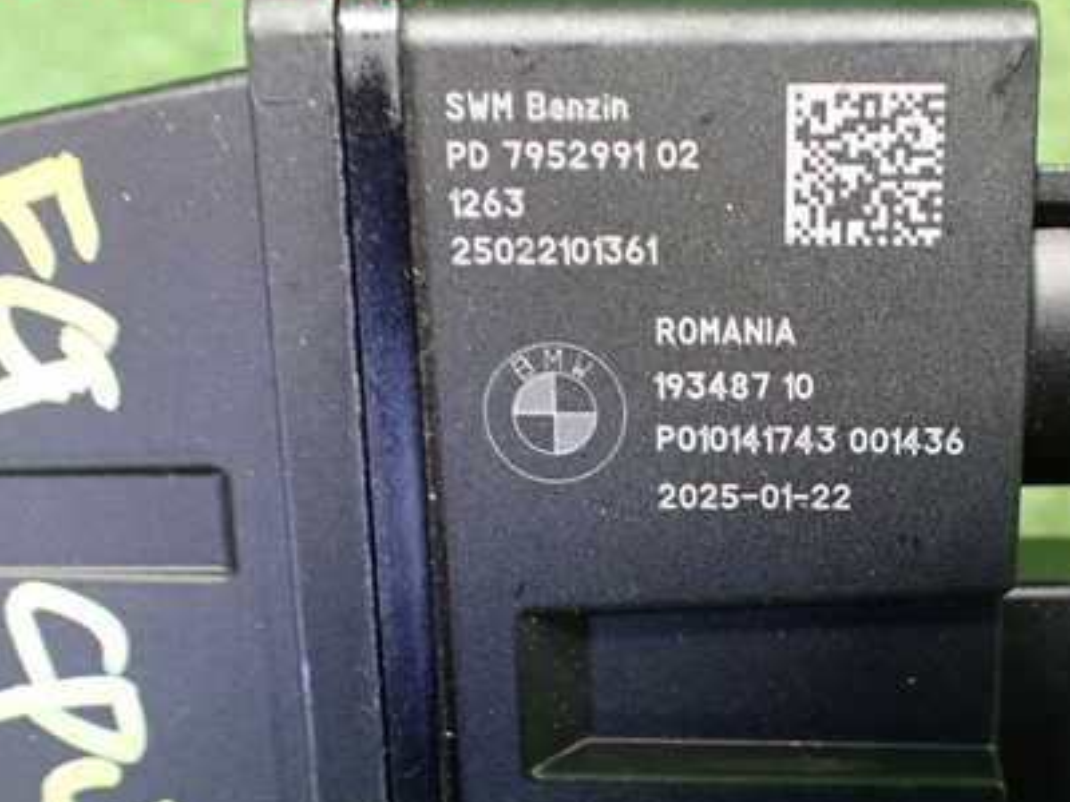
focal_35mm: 45
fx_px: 1391
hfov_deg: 41.5
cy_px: 524
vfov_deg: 32.0
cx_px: 714
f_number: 2.3
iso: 800
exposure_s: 1/30
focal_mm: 5.4
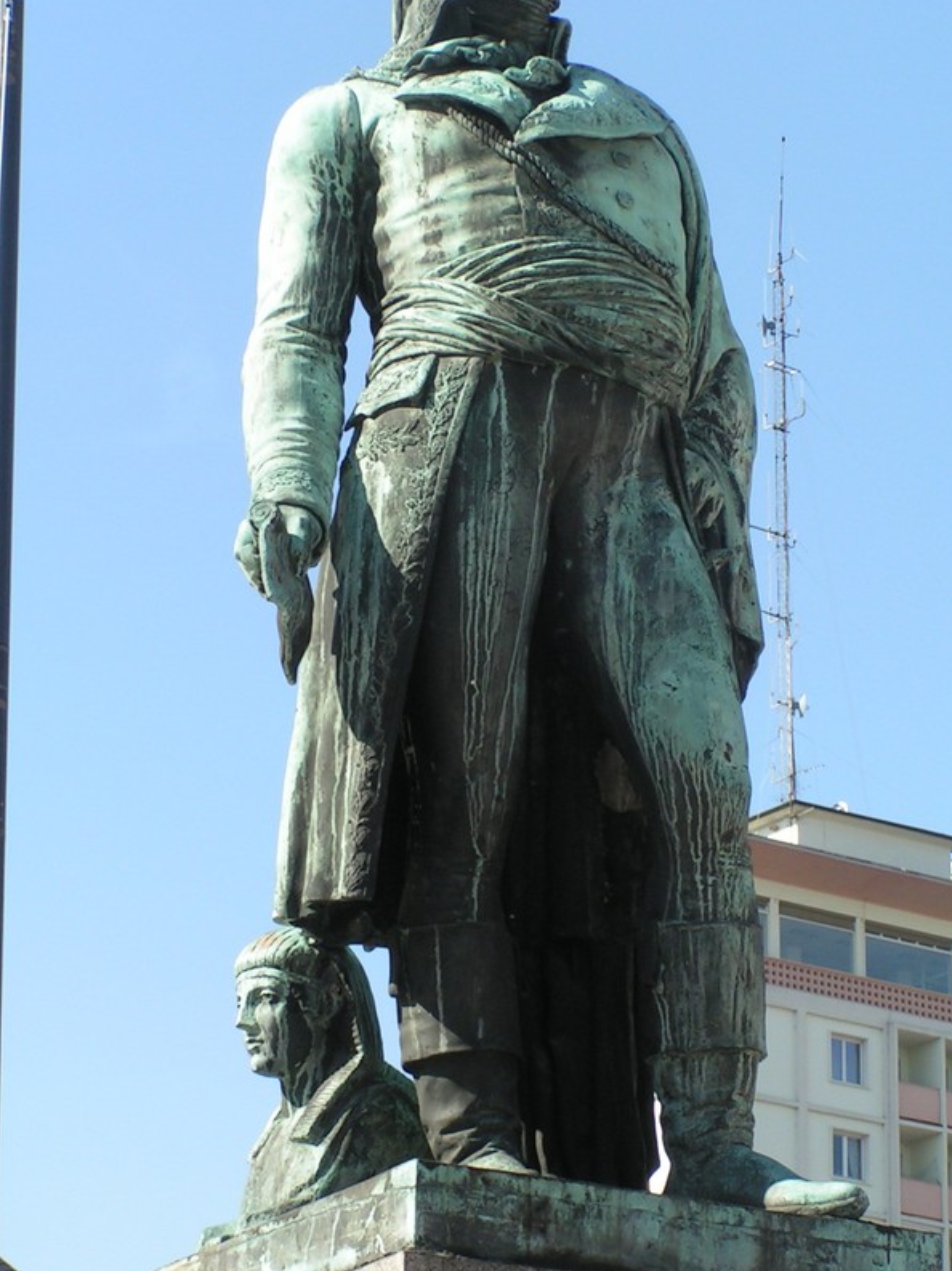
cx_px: 564
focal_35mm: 140
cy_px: 658
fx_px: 5138
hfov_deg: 10.6
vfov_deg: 14.1
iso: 50
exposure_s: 1/200
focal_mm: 15.9
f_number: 5.6
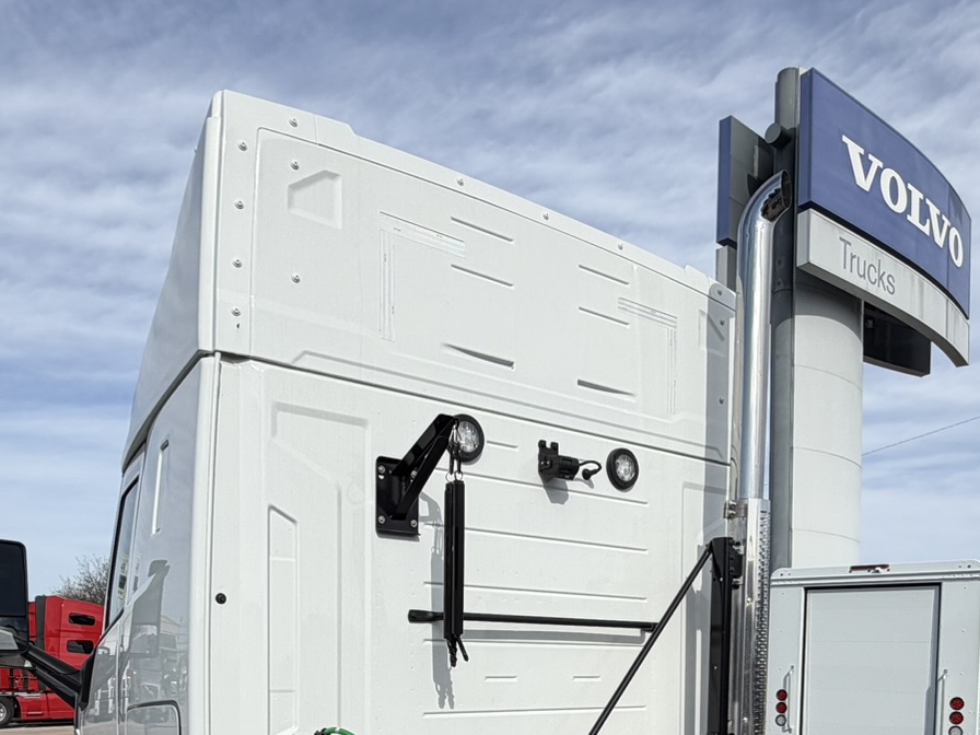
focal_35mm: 32
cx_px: 518
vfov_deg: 40.2
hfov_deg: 56.8
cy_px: 688
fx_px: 906
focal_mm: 2.22
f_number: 2.2
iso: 20
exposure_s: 1/1167
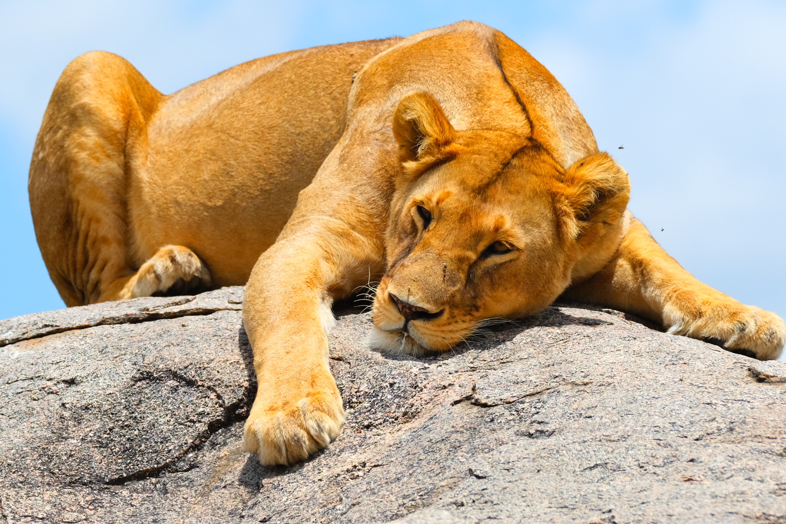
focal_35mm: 374
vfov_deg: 3.7
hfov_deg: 5.5
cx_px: 337
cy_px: 237
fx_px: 8165
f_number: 6.4
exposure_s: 1/2000
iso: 640
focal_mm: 189.7
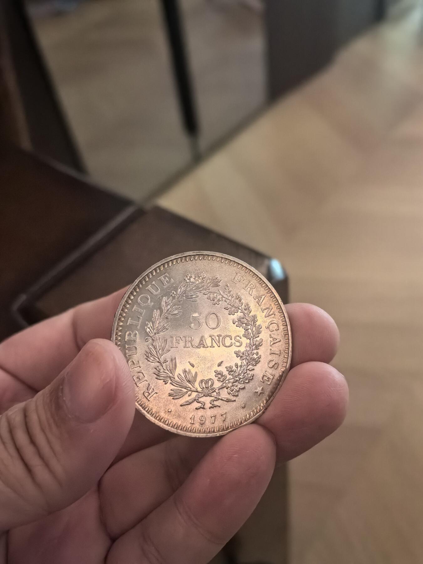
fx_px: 440
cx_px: 212
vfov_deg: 65.3
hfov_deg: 51.4
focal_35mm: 27
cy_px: 282
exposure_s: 1/386
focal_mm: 5.75
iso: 6400
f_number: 2
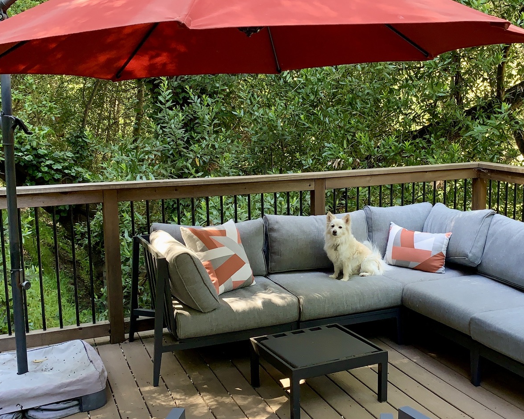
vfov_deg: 34.9
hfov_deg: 42.7
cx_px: 317
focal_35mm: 43
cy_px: 233
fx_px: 667
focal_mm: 4.25
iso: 100
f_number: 1.8
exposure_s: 1/67
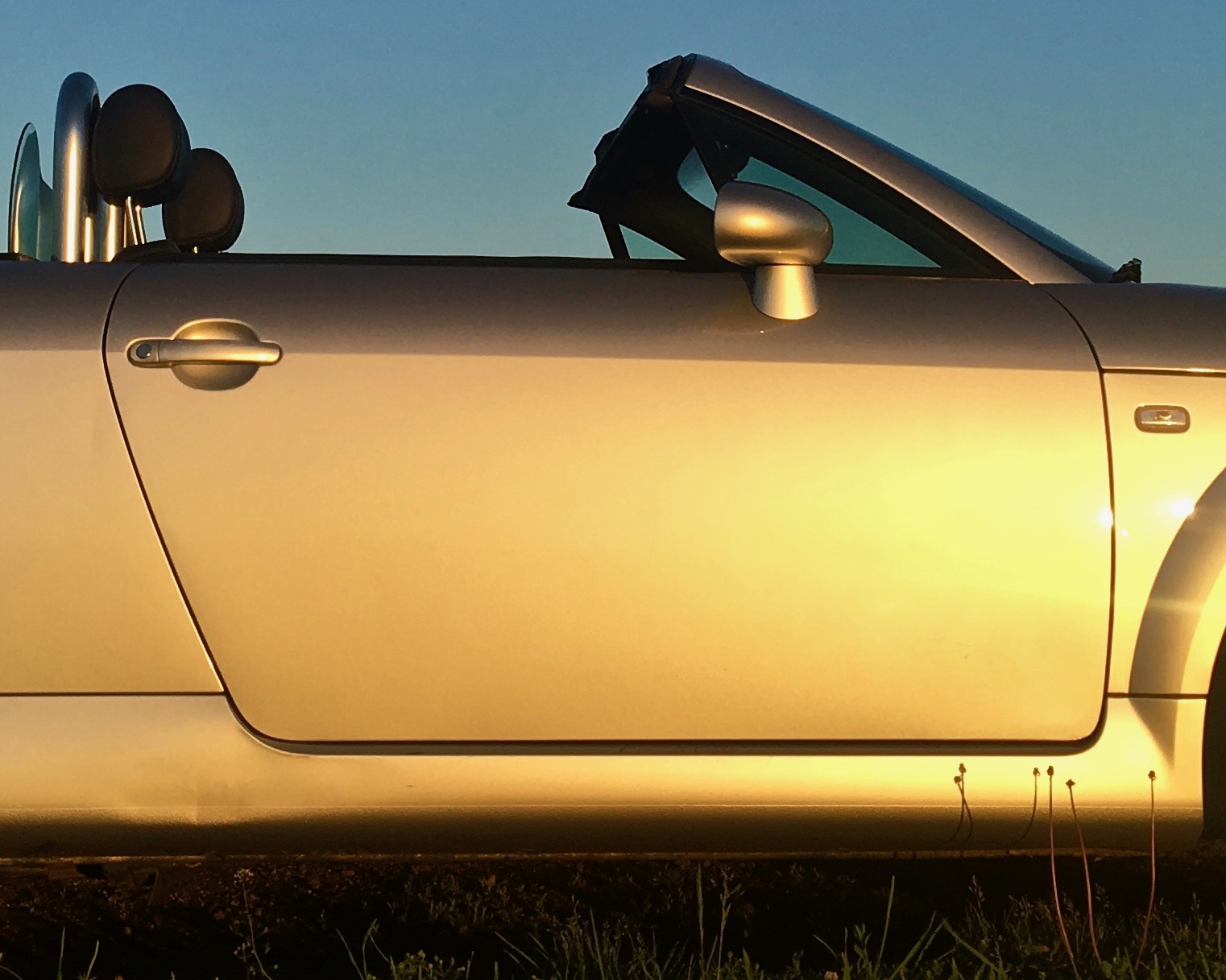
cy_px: 37
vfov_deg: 19.9
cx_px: 515
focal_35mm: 75
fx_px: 2721
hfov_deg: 25.4
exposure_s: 1/1012
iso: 25
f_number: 2.2
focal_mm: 4.15
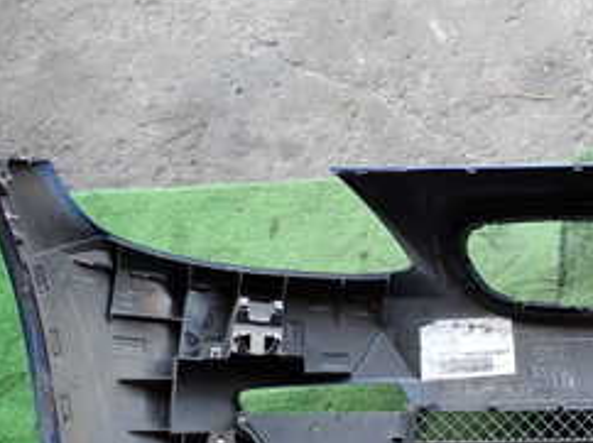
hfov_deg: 28.1
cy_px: 237
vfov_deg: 23.6
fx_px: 1061
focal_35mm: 62
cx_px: 671
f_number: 2
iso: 160
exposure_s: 1/125
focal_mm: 4.5
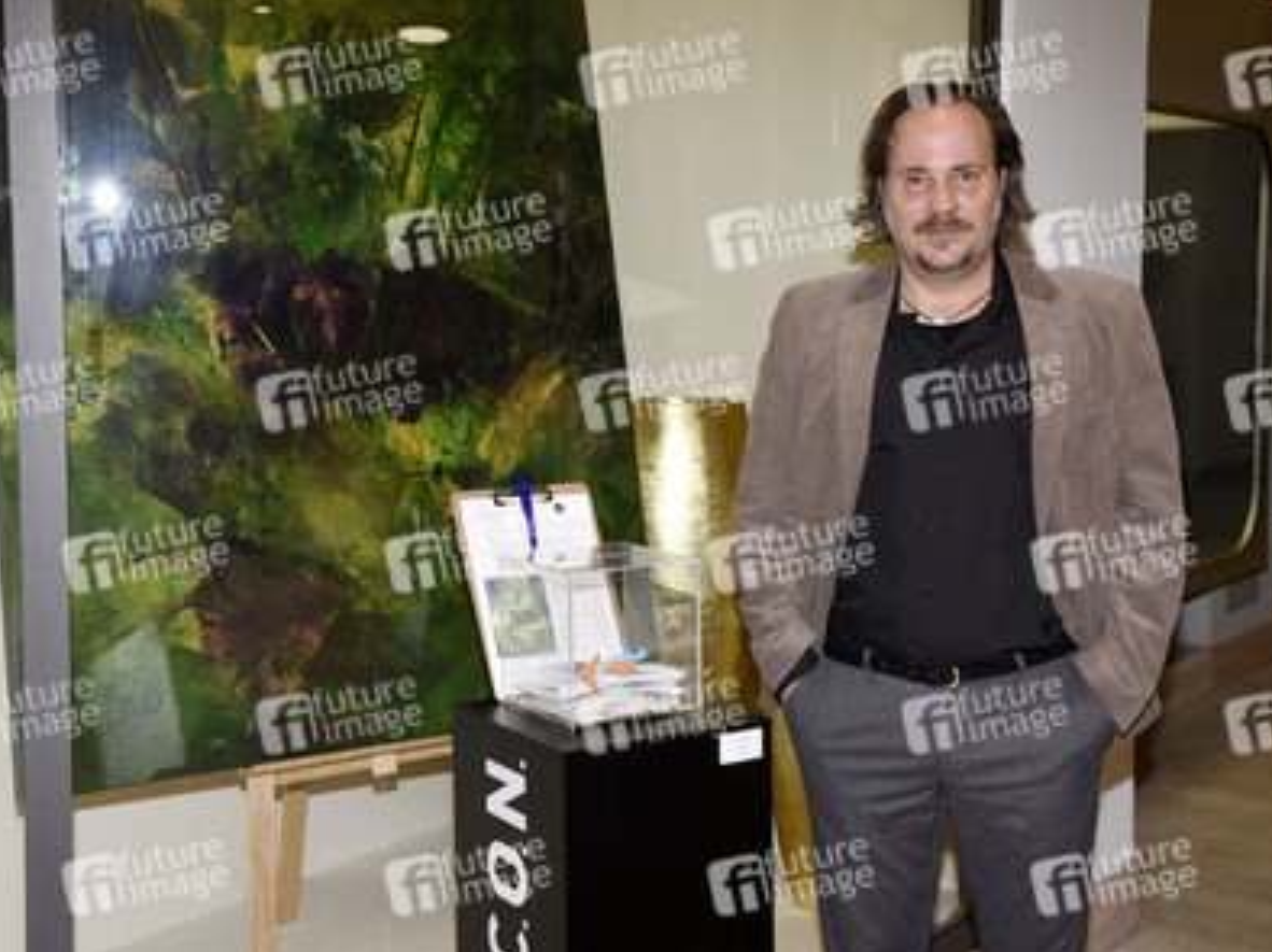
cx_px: 705
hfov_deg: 42.9
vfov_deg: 32.8
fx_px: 1616
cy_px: 474
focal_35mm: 44
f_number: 6.3
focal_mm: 40
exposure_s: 1/125
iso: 640
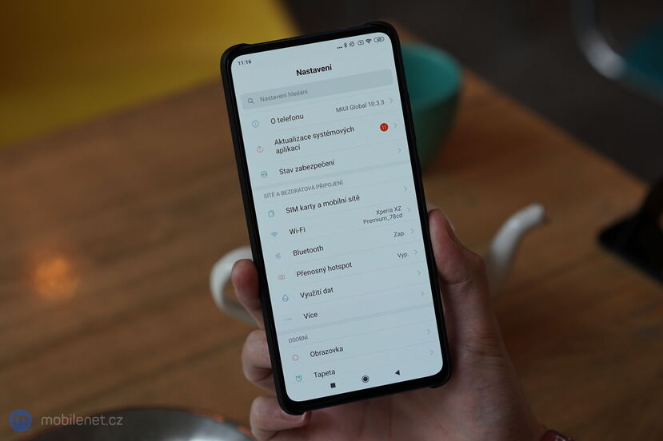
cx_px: 332
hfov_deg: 36.3
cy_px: 220
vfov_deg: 24.6
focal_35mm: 55
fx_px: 1012
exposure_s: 1/160
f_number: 3.2
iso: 320
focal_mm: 55
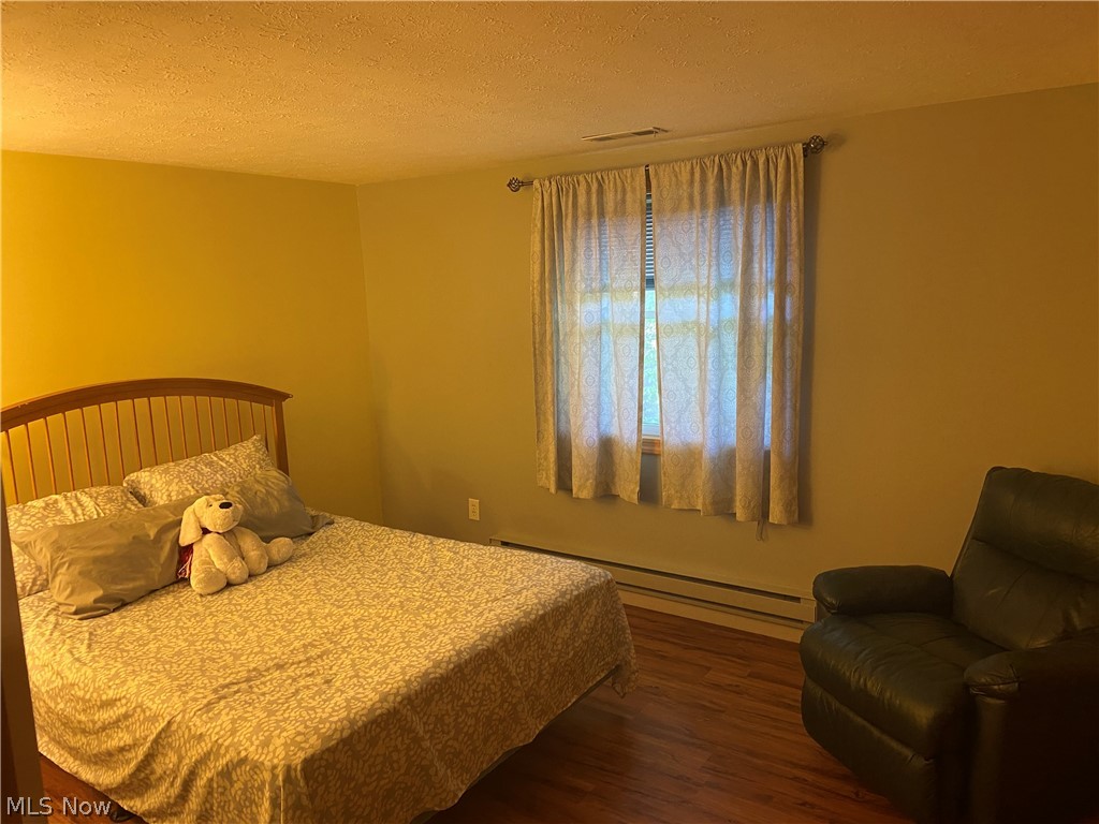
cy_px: 412
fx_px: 825
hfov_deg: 67.3
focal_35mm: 26
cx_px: 550
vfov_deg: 53.1
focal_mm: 4.25
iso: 250
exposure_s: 1/60
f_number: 1.8
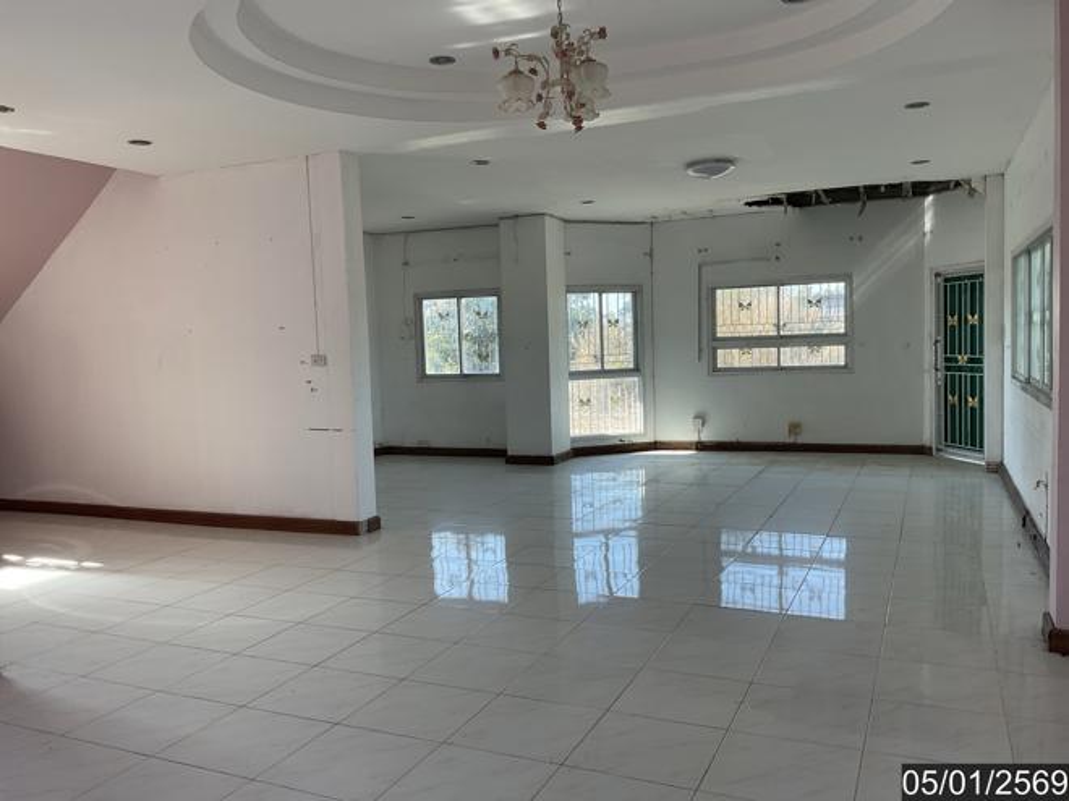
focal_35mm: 29
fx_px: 896
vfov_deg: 48.2
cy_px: 400
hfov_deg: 61.7
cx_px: 534
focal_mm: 3
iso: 20
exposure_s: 1/120
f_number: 1.8
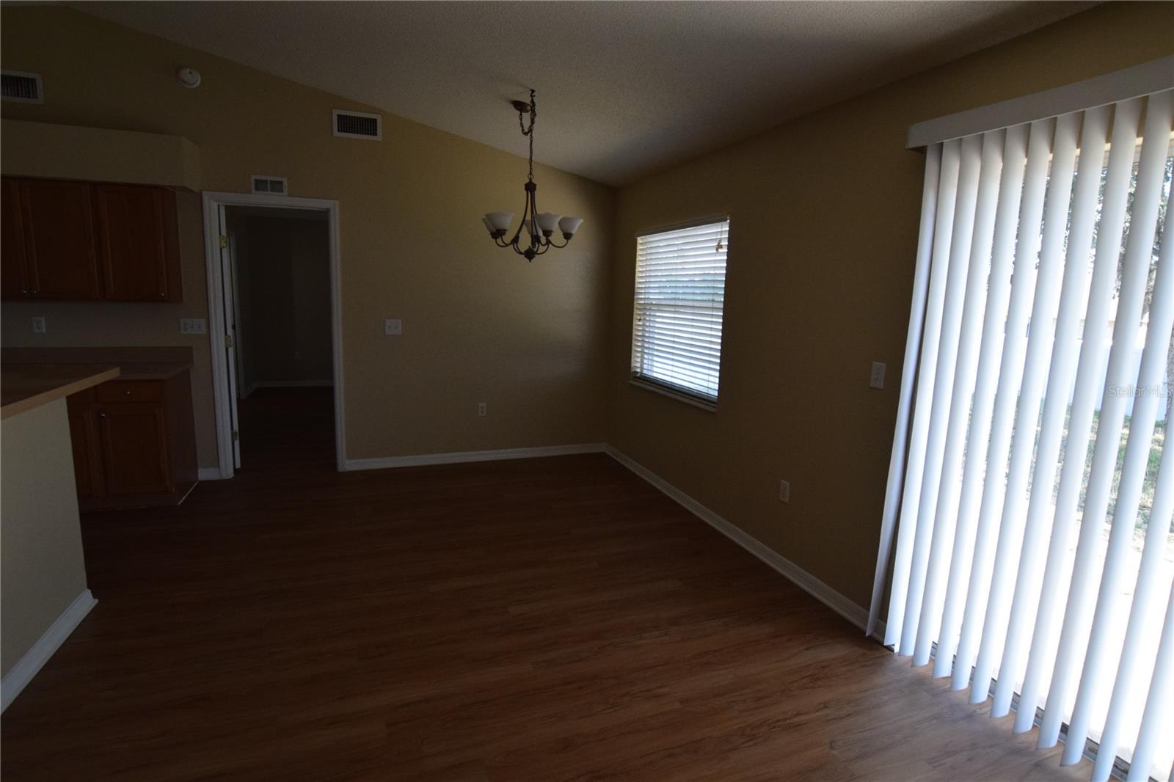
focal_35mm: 17
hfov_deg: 92.5
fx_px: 562
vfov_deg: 69.6
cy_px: 391
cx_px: 587
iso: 1600
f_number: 7.1
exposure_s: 1/200
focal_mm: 11.5
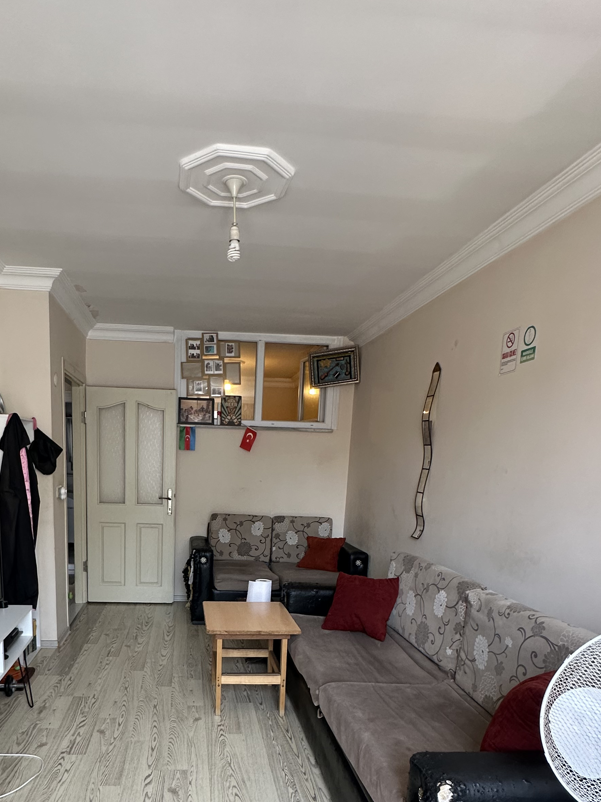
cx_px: 220
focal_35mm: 24
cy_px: 558
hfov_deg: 56.0
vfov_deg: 68.8
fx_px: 556
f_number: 2.2
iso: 160
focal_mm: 2.22
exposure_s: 1/99
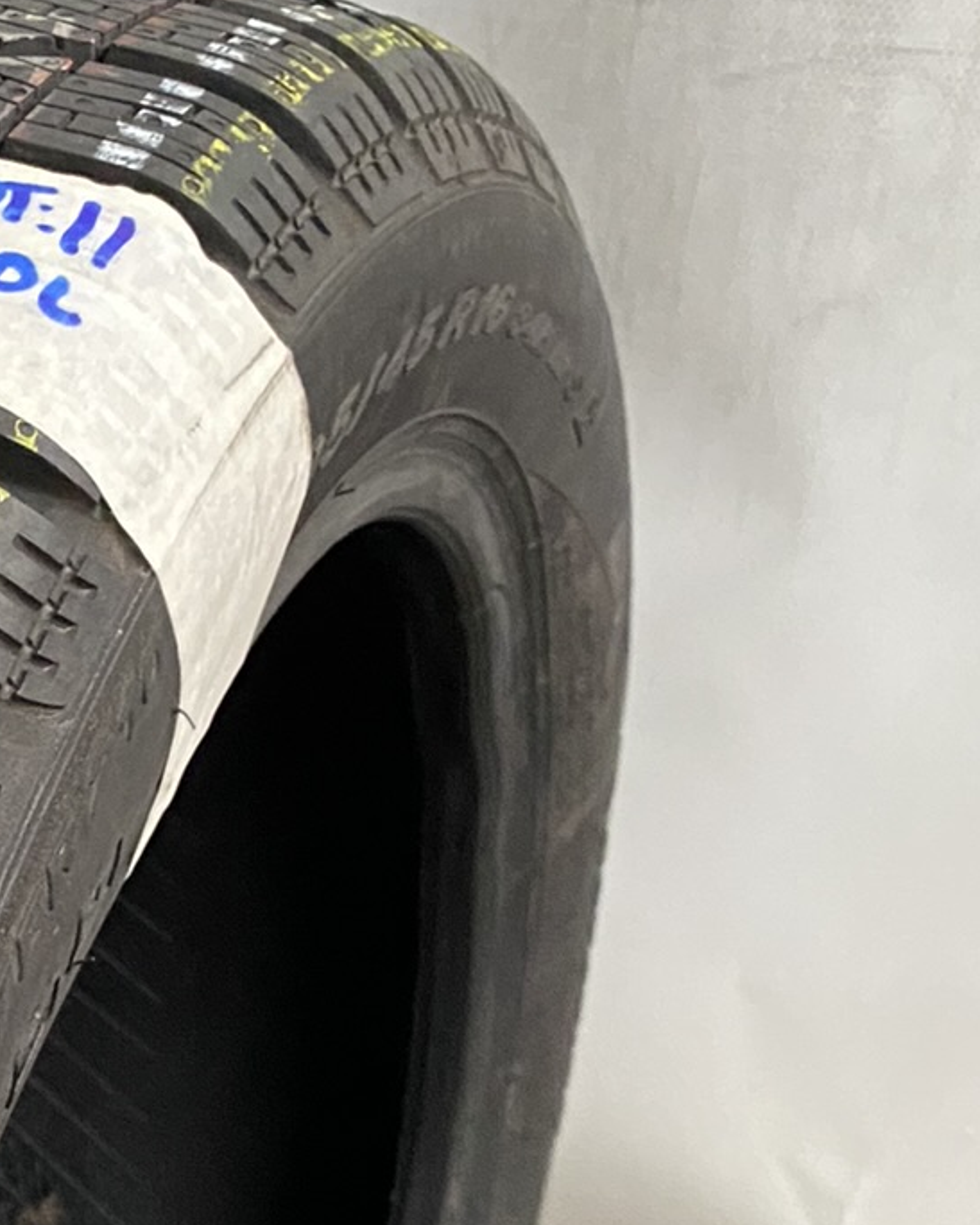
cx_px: -392
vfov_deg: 23.7
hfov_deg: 18.4
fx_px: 2756
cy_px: 1306
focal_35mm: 76
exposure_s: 1/58
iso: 500
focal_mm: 4.25
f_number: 1.8
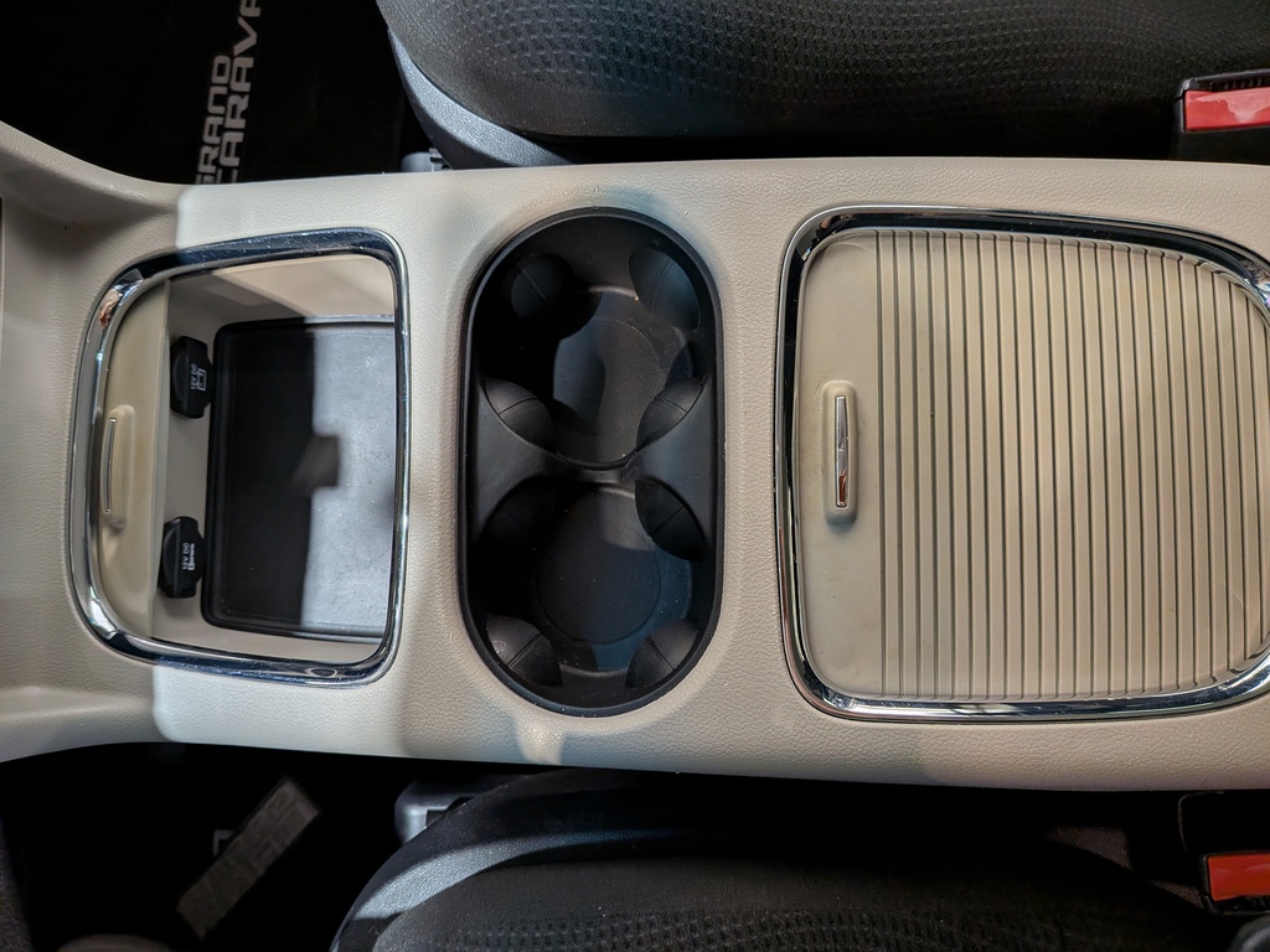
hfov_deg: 71.6
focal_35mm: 24
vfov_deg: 56.8
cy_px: 476
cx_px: 635
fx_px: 881
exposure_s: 1/43.5
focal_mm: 4.53
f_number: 1.7
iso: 23
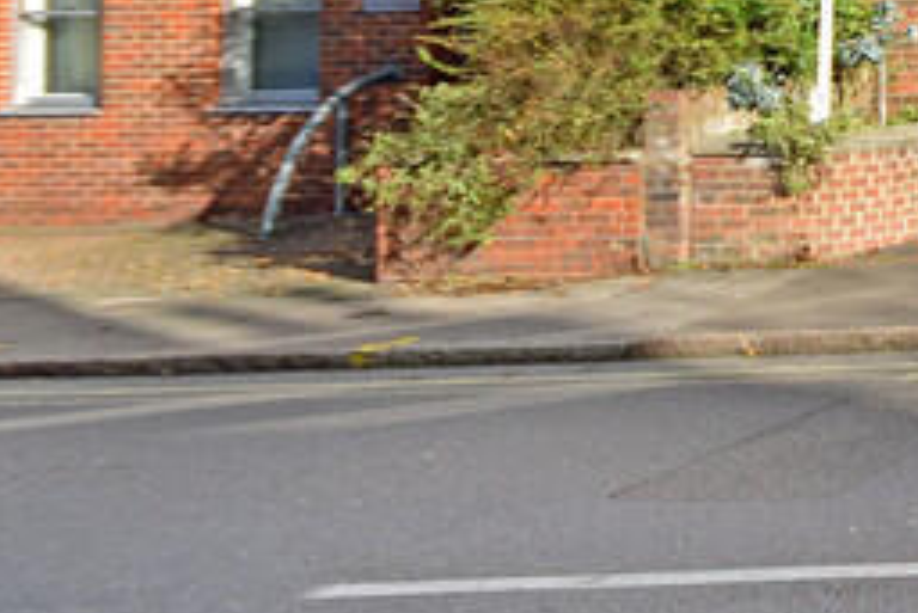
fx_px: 1531
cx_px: 1739
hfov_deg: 20.4
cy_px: -142
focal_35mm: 60
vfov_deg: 21.0
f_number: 8
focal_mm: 10
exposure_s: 1/250
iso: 250
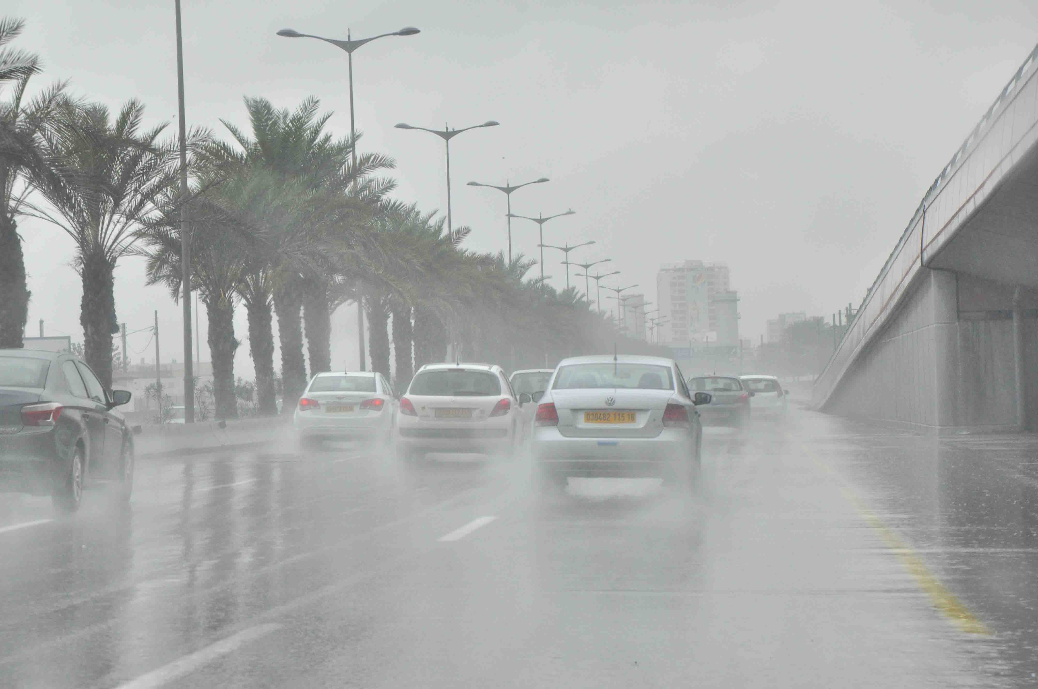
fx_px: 3888
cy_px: 344
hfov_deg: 15.2
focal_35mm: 135
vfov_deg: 10.1
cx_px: 519
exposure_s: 1/200
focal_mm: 90
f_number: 13
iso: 800
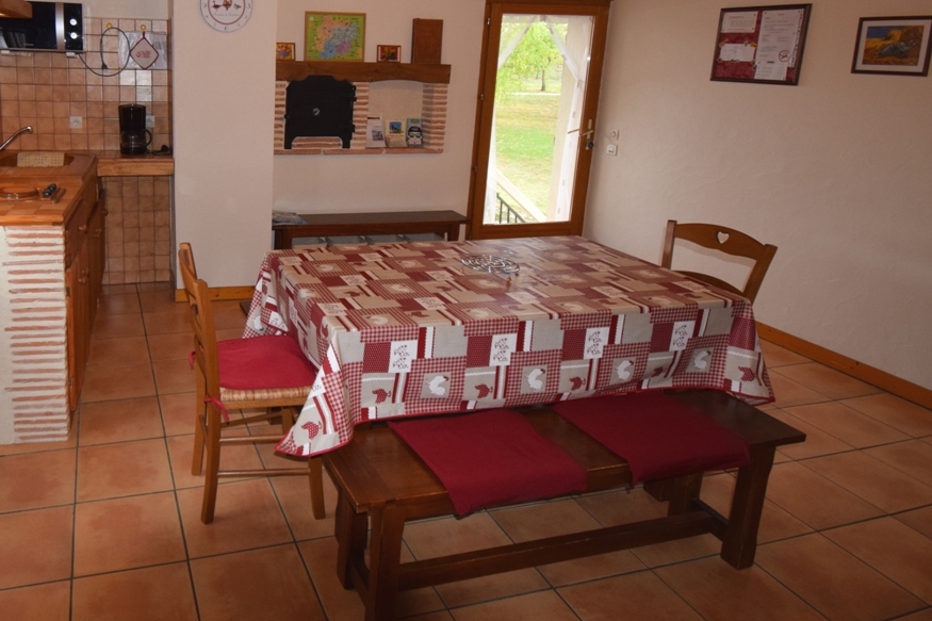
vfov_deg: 52.1
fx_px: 621
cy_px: 208
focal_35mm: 24
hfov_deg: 69.6
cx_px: 250
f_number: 4.8
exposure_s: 1/90
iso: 800
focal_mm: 10
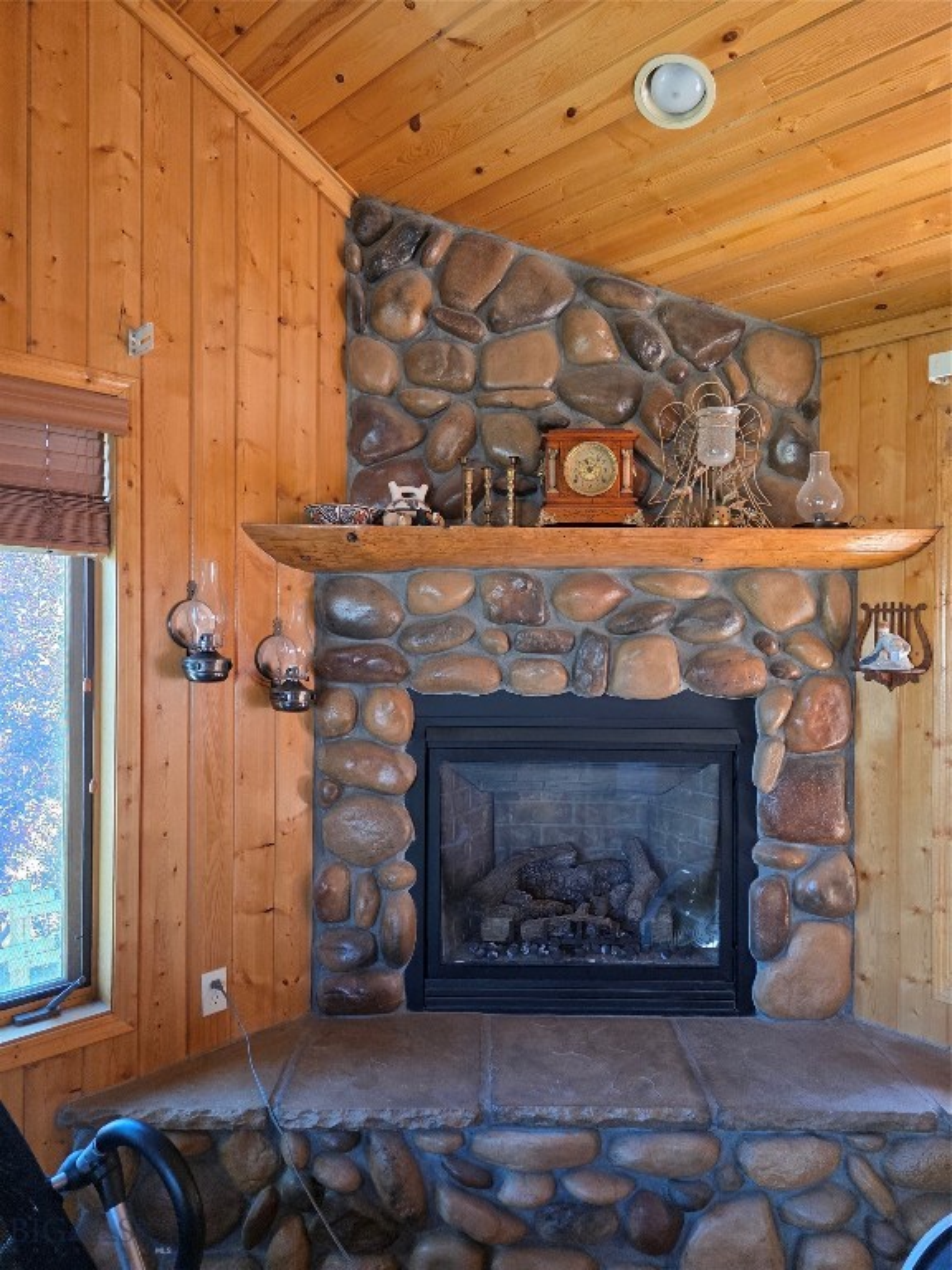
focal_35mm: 23
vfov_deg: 73.9
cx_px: 476
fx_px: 843
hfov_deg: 58.9
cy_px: 635
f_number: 1.7
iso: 320
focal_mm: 6.3
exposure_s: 1/120
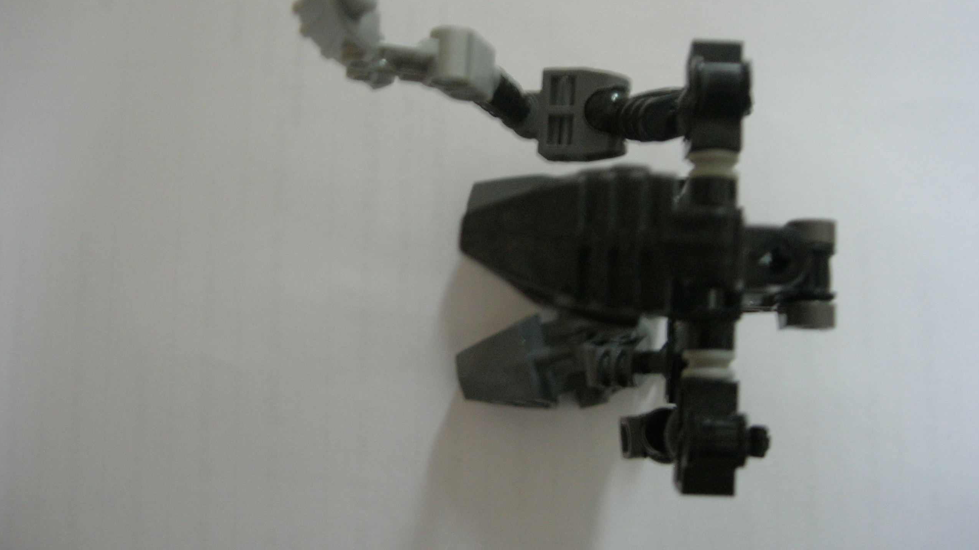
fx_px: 1090
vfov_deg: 28.3
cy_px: 218
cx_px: 494
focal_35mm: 42
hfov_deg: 48.4
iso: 128
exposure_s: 1/4
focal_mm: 7.8
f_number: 2.8
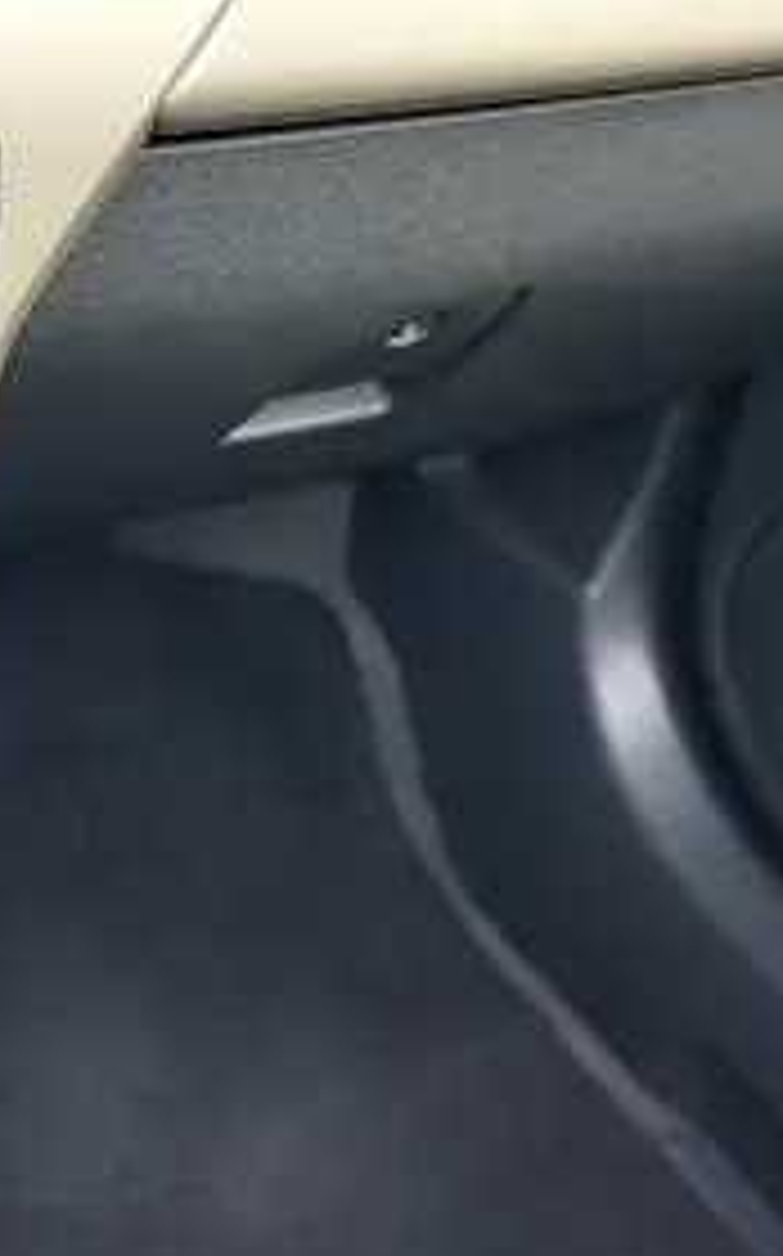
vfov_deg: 35.3
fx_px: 1915
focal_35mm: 56
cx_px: -40
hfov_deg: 22.1
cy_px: 275
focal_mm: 5.56
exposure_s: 1/214
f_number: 1.8
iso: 100
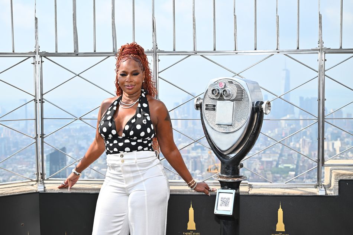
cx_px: 176
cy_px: 118
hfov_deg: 33.4
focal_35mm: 60
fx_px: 588
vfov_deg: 22.6
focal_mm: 60
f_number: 6.3
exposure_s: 1/200
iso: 40
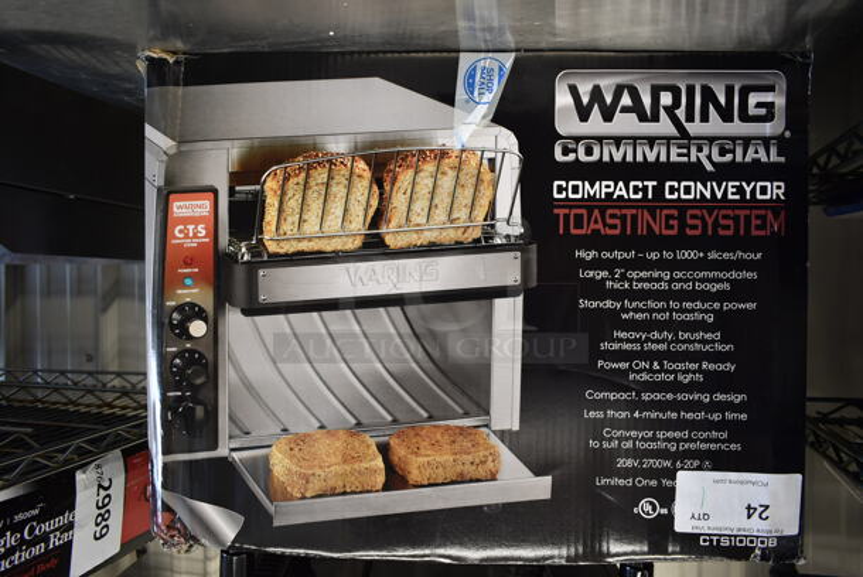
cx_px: 432
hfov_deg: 67.3
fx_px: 648
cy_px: 288
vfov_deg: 48.0
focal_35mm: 27
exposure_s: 1/30
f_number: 3.5
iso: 400
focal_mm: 18
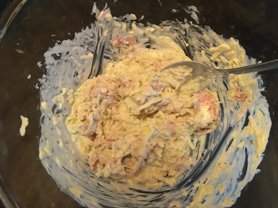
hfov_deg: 61.7
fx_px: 233
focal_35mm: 29
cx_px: 139
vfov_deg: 48.2
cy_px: 104
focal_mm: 4.15
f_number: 2.2
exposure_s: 1/17
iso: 250
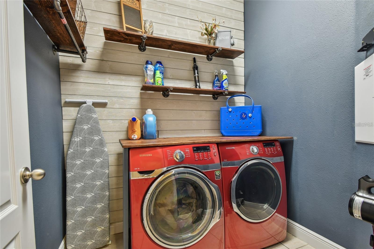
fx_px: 156
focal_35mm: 15
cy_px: 124
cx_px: 187
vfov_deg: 77.3
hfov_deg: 100.4
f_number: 7.1
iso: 100
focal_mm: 10
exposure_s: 1/1.25
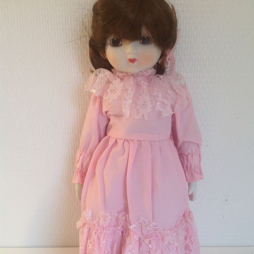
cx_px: 129
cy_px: 147
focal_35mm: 42
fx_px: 349
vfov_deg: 39.9
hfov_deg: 40.0
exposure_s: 1/20
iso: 50
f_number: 2.4
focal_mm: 4.28
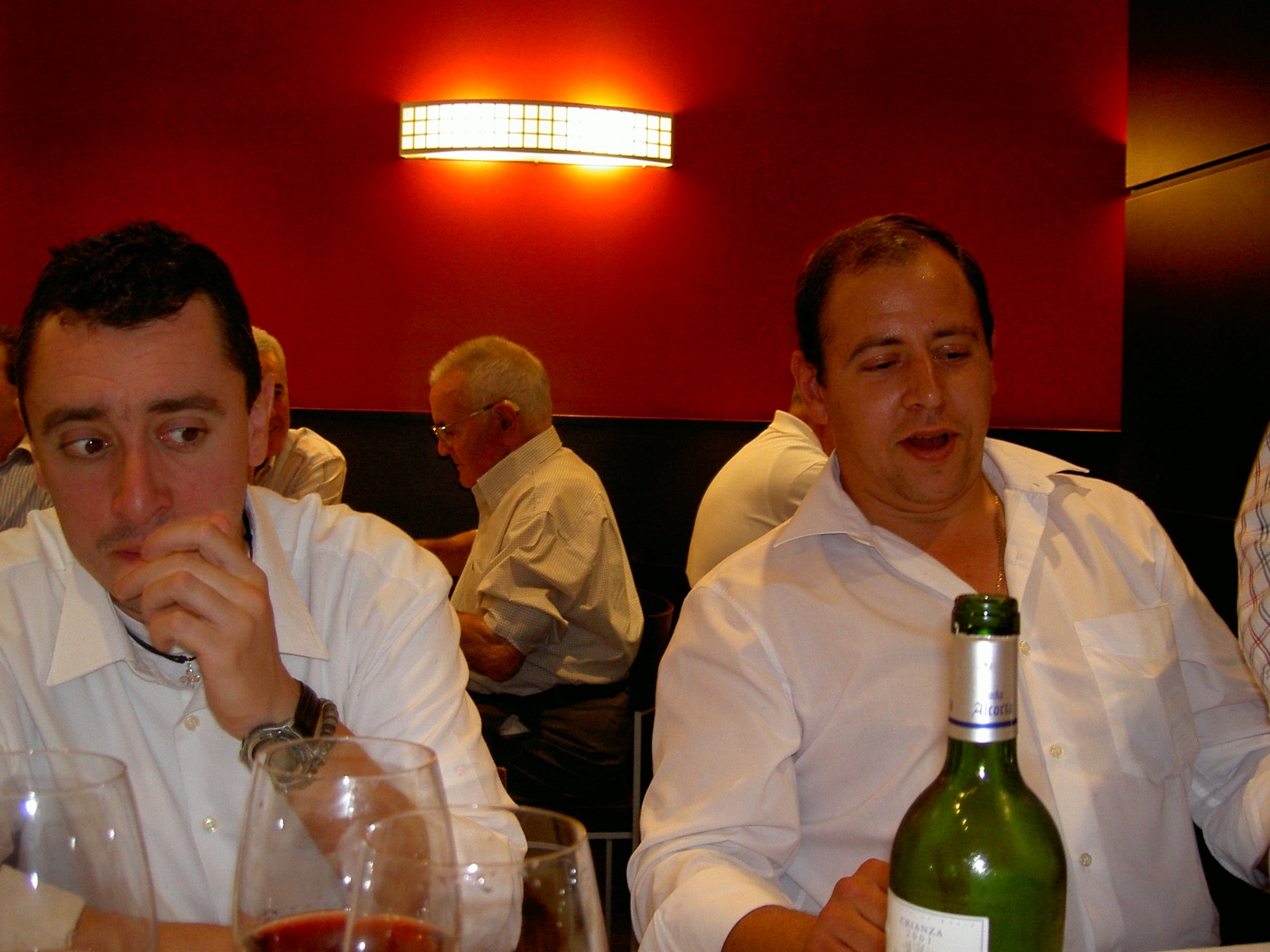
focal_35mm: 39
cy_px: 476
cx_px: 635
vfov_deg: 36.8
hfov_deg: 47.9
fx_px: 1431
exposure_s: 1/59.5
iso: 100
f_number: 2.8
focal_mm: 8
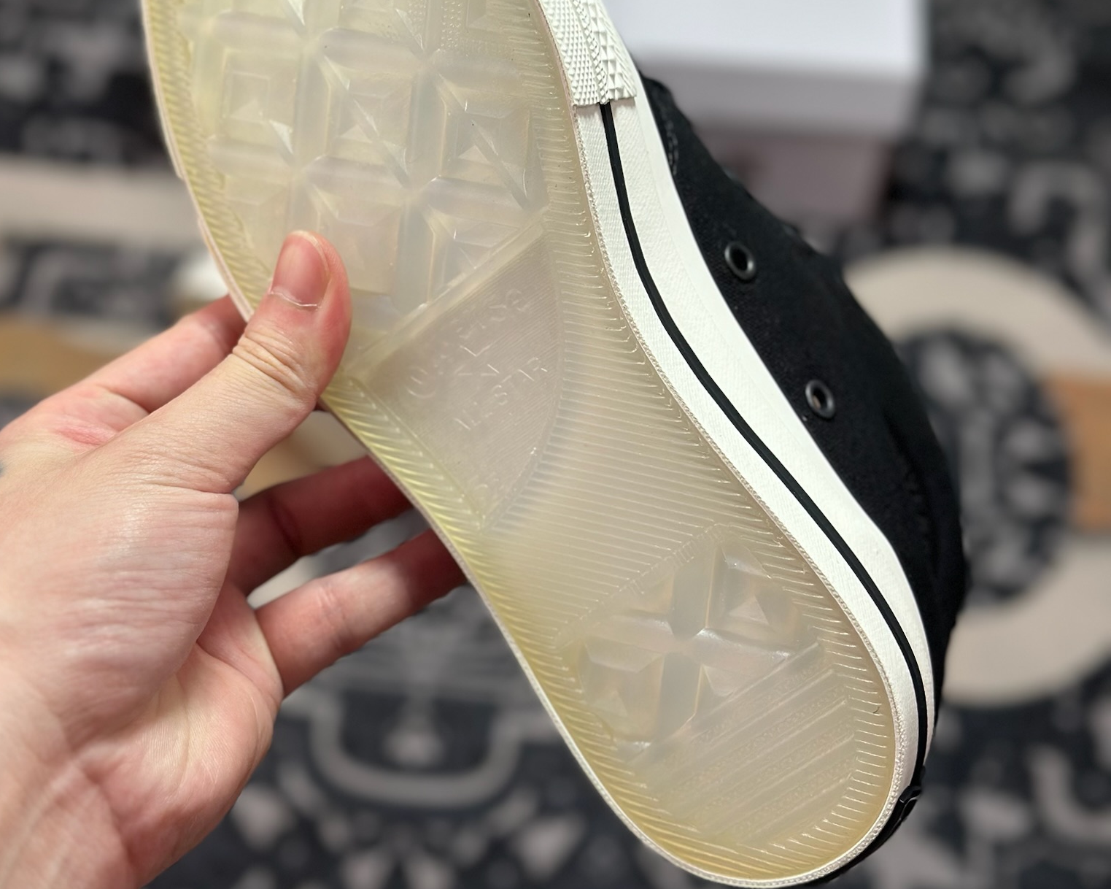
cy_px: 272
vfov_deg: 24.1
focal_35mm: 63
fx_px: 2071
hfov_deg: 30.0
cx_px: 551
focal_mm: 6.86
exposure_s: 1/1171
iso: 80
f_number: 1.78
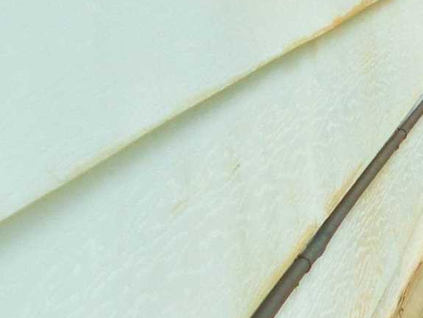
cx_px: 944
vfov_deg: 7.7
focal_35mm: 193
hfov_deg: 9.4
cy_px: 169
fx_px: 2359
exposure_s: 1/130
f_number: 3.5
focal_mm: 6.3
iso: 64
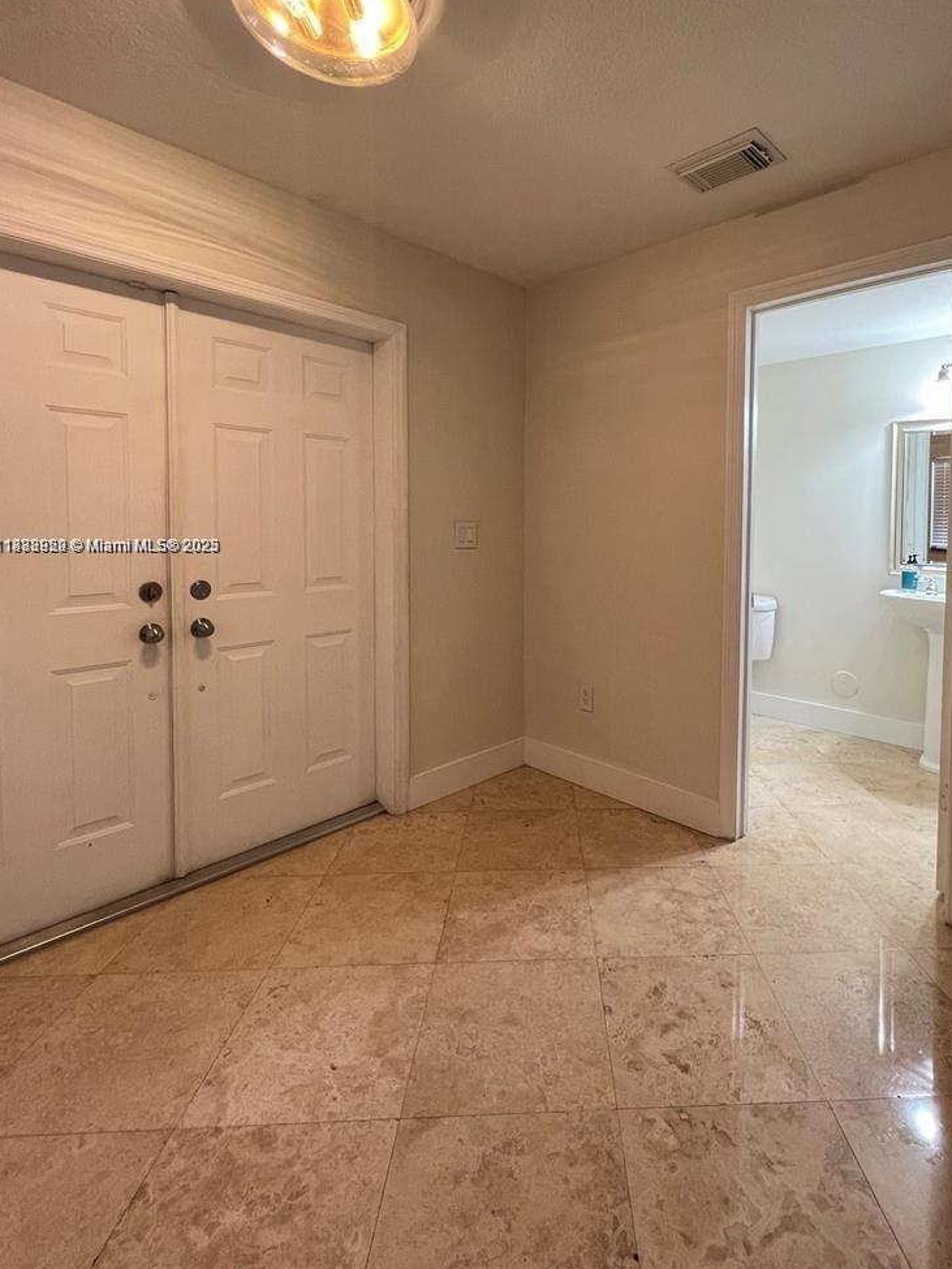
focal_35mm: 16
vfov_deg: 93.9
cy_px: 547
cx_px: 567
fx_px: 587
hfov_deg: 77.3
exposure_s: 1/60
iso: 160
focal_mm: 1.57
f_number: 1.8
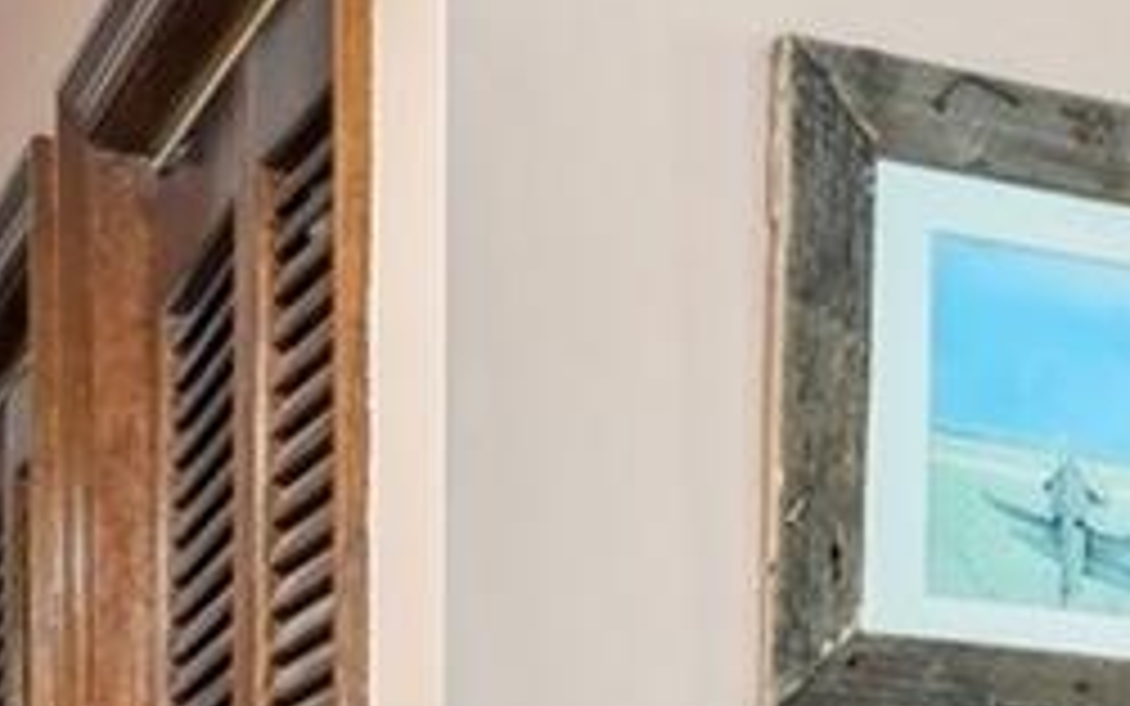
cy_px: 1300
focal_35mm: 104
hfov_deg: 18.5
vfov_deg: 11.6
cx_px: 1499
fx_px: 3204
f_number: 8
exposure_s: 1/2
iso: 400
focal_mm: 16
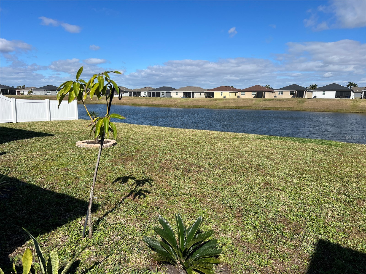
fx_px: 275
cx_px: 183
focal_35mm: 26
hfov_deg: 67.3
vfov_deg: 53.1
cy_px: 137
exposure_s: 1/6211
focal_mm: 5.7
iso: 50
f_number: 1.5
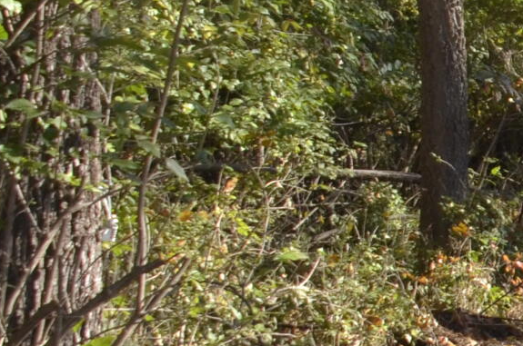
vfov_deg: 6.2
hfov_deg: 8.6
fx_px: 3175
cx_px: 1220
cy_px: 65
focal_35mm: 219
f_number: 7.1
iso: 320
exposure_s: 1/250
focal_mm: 28
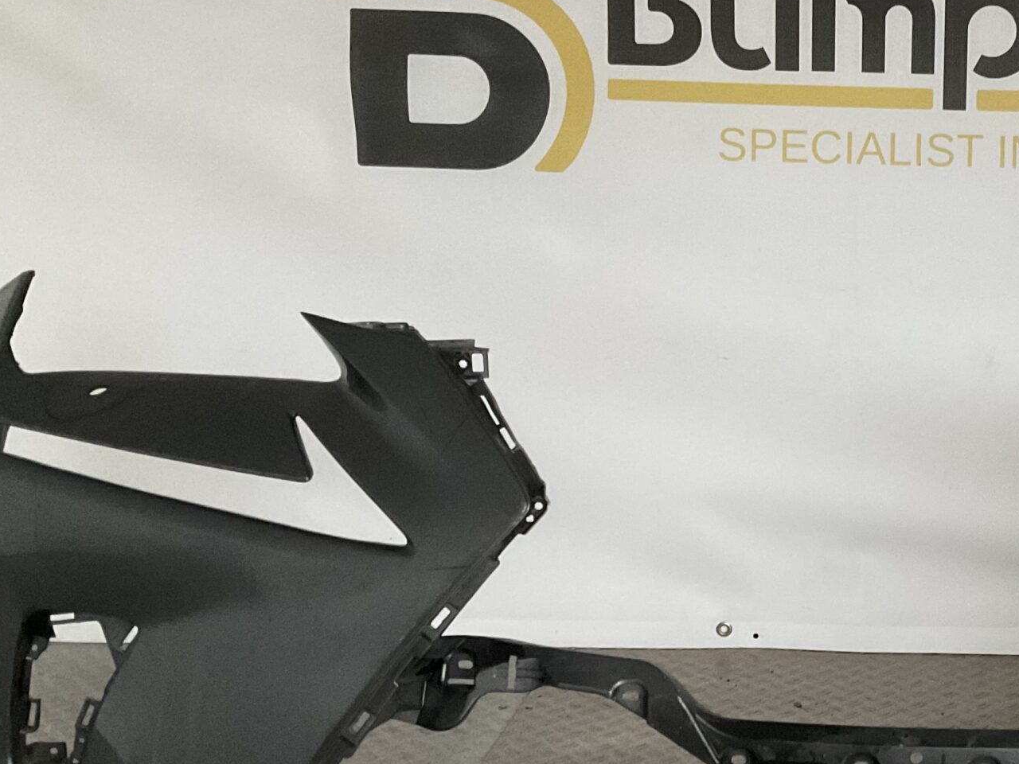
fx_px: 1707
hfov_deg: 31.5
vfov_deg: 25.1
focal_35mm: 58
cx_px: 939
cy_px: 511
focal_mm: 3
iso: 320
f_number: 1.8
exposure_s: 1/25
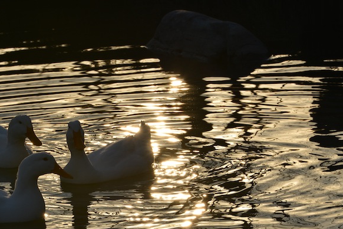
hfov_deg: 5.9
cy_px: 173
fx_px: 3354
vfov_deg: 3.9
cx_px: 90
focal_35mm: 352
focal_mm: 200
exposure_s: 1/800
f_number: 11
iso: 200
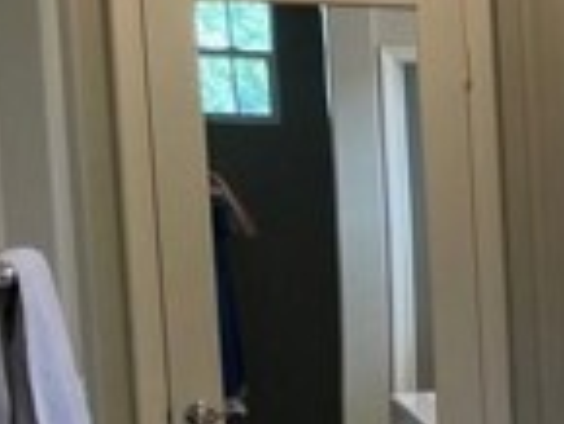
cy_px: 428
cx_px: 1214
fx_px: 1875
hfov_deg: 13.8
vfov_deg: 12.7
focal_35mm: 115
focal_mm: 4.2
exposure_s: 1/120
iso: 80
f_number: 1.6
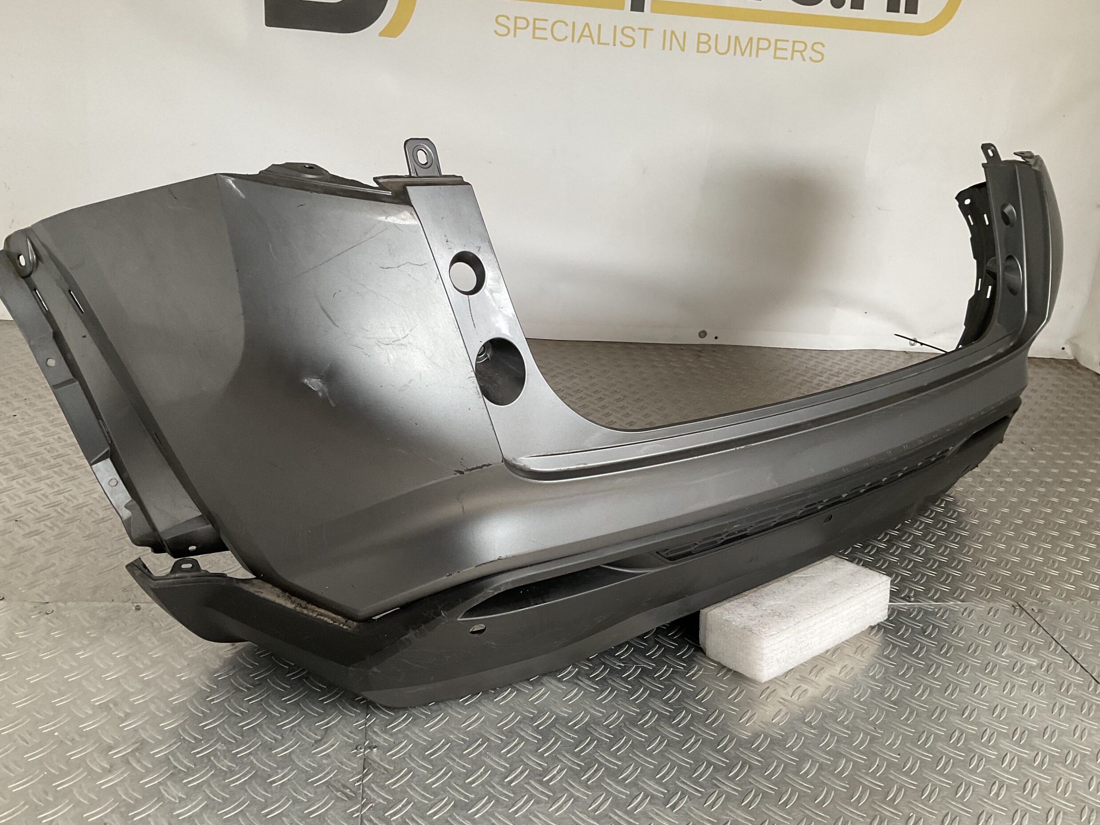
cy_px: 416
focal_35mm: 30
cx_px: 544
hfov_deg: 60.0
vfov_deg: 46.8
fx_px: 953
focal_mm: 3
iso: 50
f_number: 1.8
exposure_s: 1/60
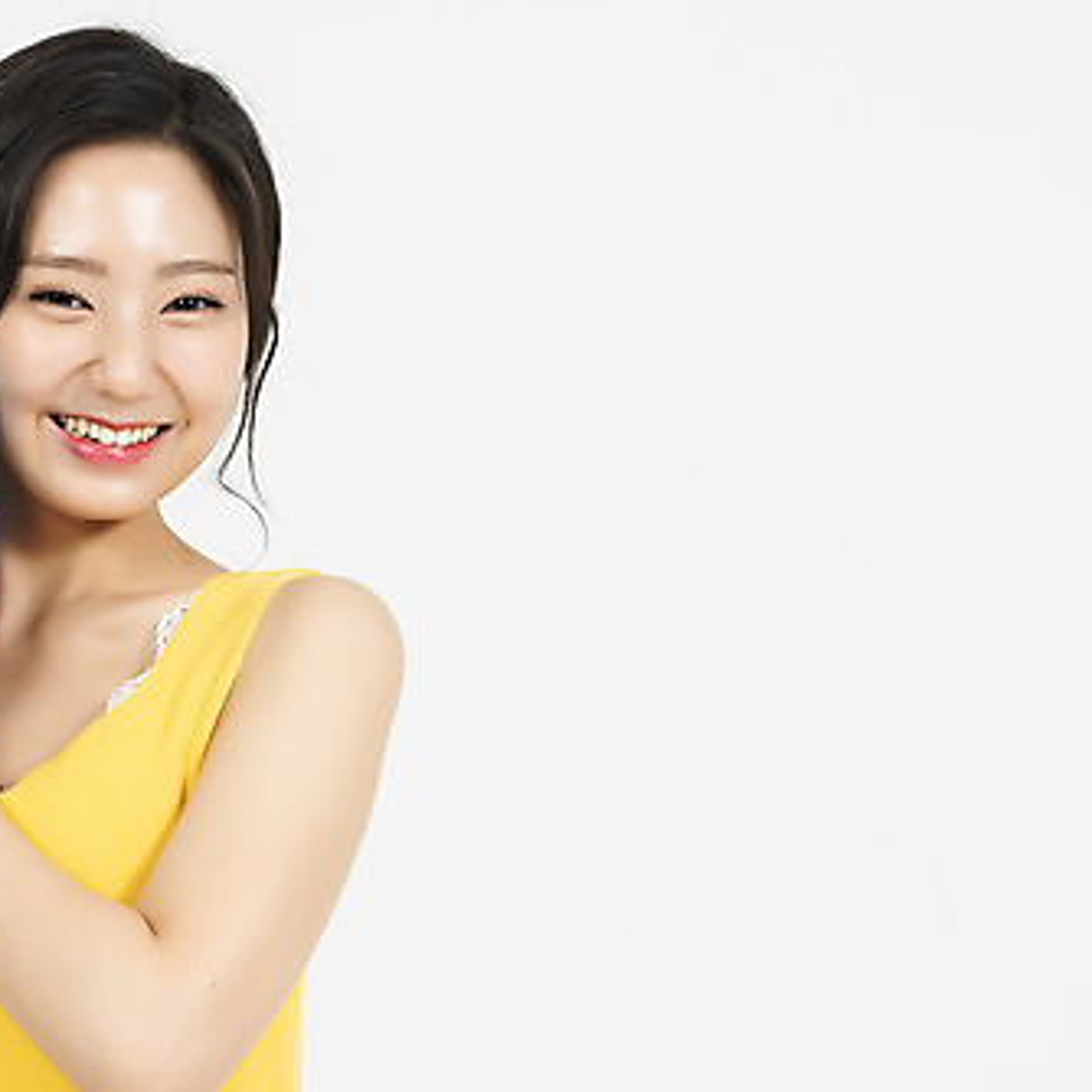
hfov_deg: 5.7
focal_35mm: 305
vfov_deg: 5.7
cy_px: 595
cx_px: 201
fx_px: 10886
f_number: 13
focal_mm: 200
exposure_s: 1/125
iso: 100
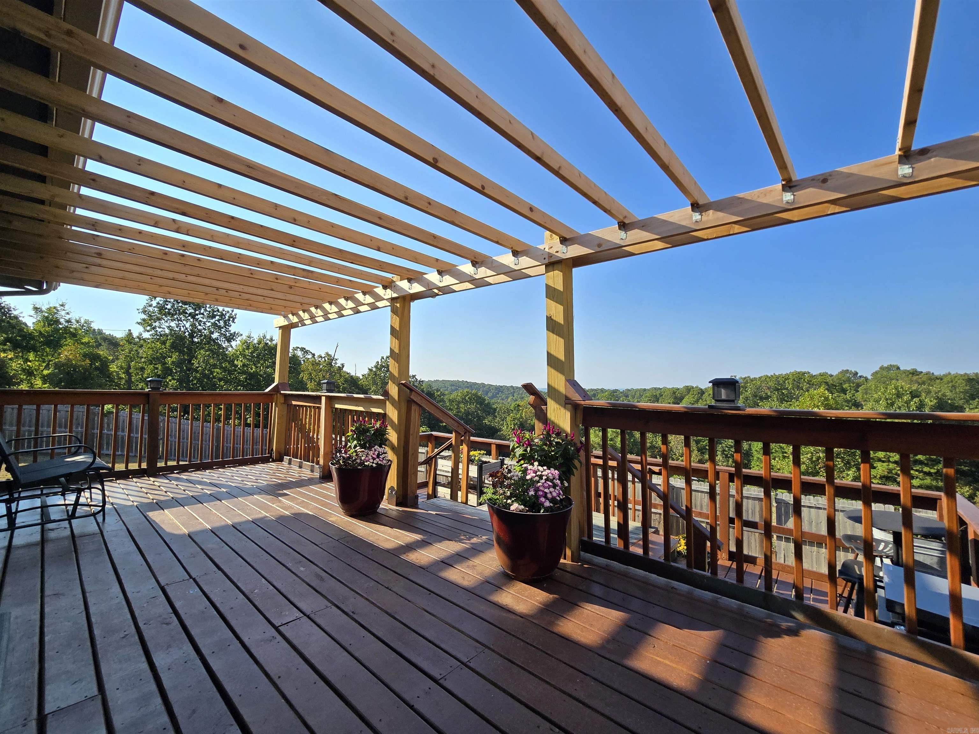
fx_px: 368
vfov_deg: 89.9
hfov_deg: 106.2
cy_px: 367
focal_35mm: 13
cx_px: 490
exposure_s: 1/1869
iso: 50
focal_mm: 2.2
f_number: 2.2
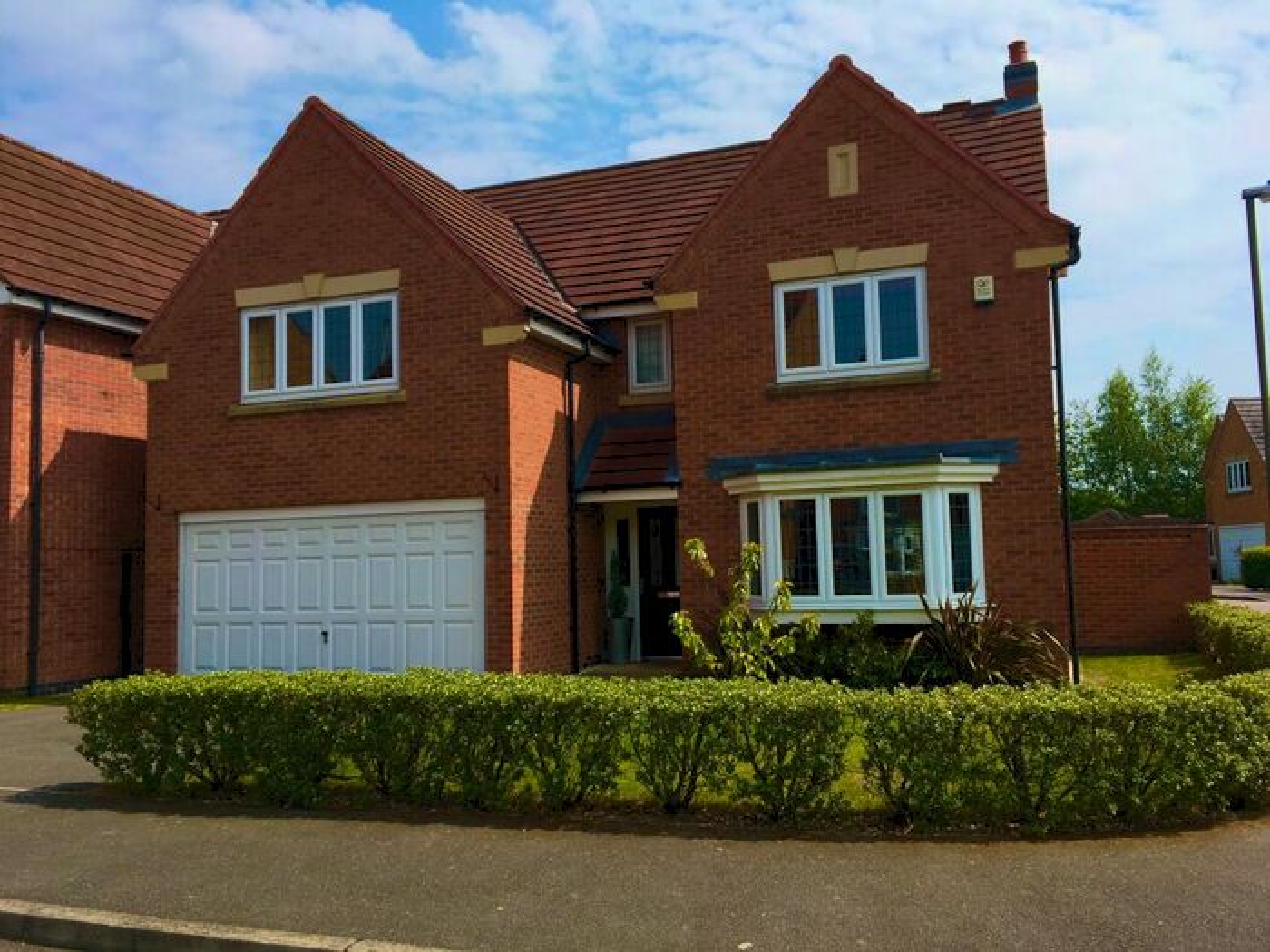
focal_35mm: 29
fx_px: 1064
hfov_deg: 61.7
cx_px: 635
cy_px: 476
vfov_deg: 48.2
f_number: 2.2
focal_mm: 4.15
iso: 25
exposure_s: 1/1972
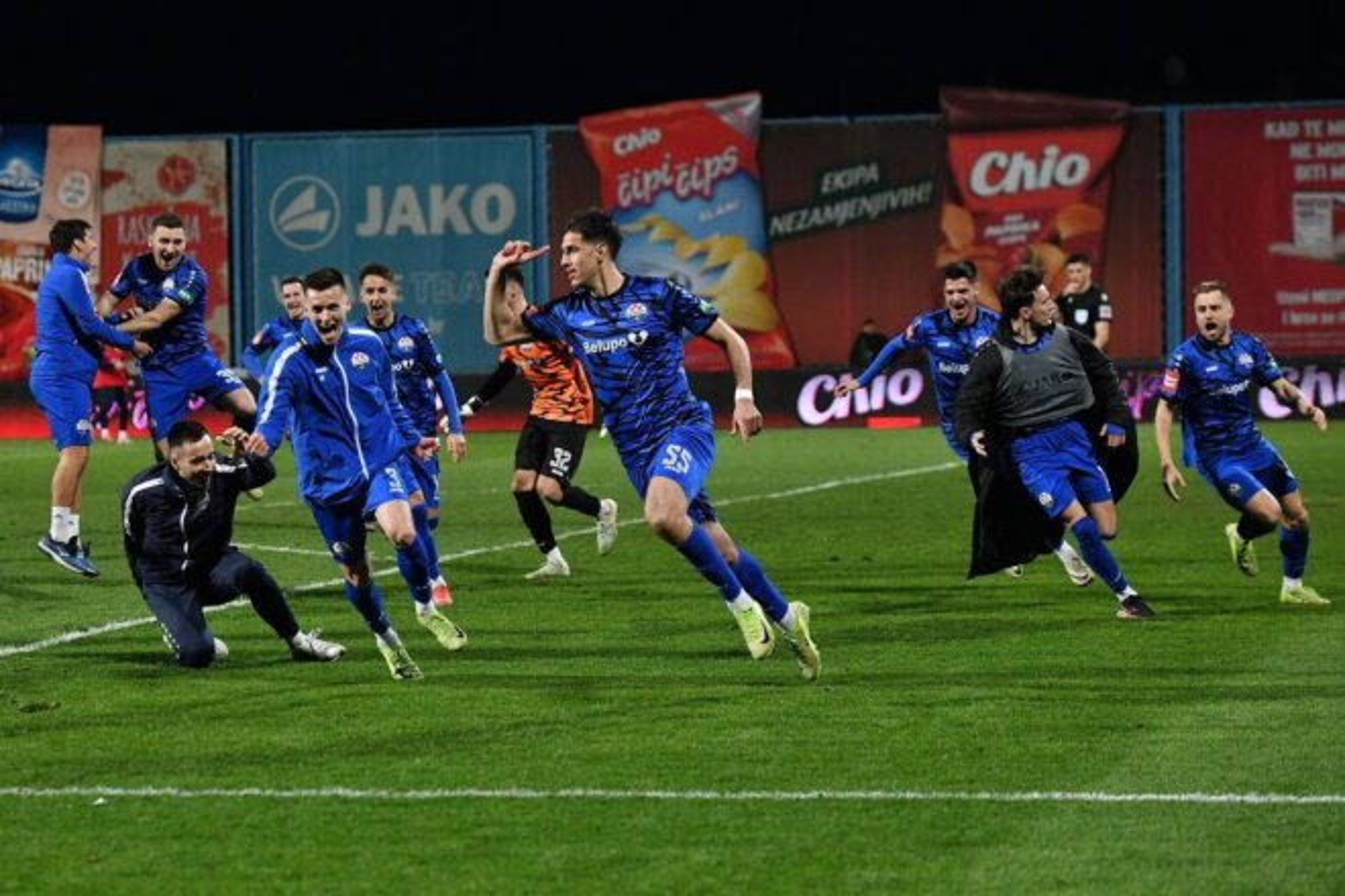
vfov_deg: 12.2
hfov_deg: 18.3
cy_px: 448
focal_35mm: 112
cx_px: 672
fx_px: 4184
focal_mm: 112
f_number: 5
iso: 2500
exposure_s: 1/1250
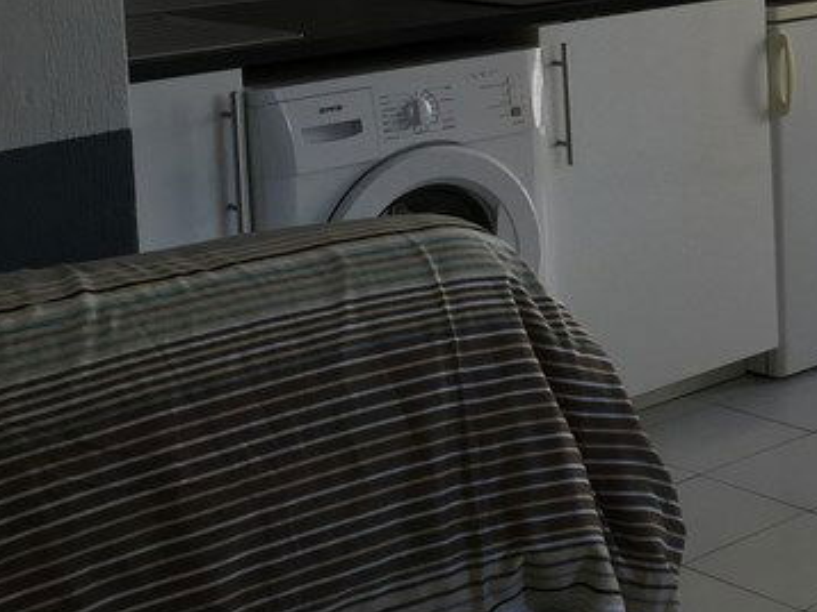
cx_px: 1084
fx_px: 1958
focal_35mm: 83
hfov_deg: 21.2
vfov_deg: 17.3
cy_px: -18
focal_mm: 4.15
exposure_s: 1/233
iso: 32
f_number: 2.2
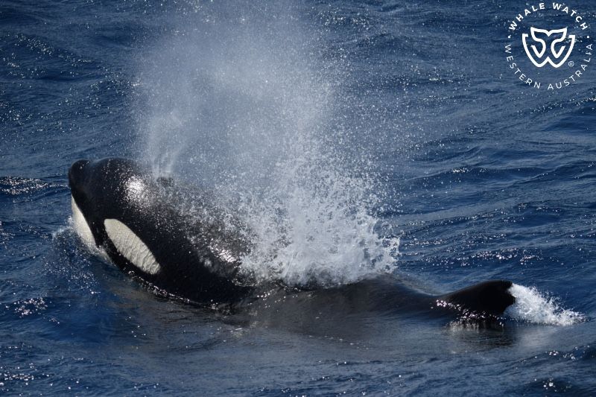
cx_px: 298
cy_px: 198
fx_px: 3972
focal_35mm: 240
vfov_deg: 5.7
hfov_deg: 8.6
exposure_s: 1/8000
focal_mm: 240
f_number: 5.6
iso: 640
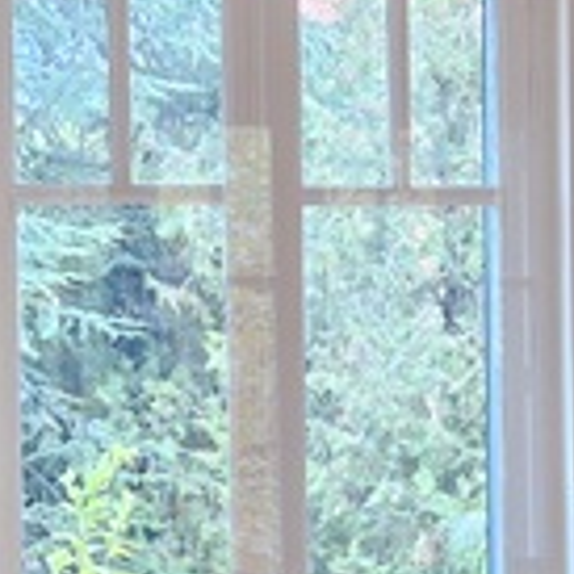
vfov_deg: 13.0
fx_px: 2514
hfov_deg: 13.0
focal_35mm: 134
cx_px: 398
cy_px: 413
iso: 100
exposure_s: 1/100
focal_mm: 5.4
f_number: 1.8
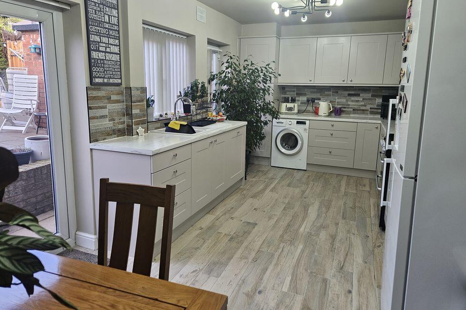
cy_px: 147
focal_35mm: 25
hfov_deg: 71.5
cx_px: 224
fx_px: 324
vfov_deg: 51.2
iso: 80
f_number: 1.8
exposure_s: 1/100
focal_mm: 5.4
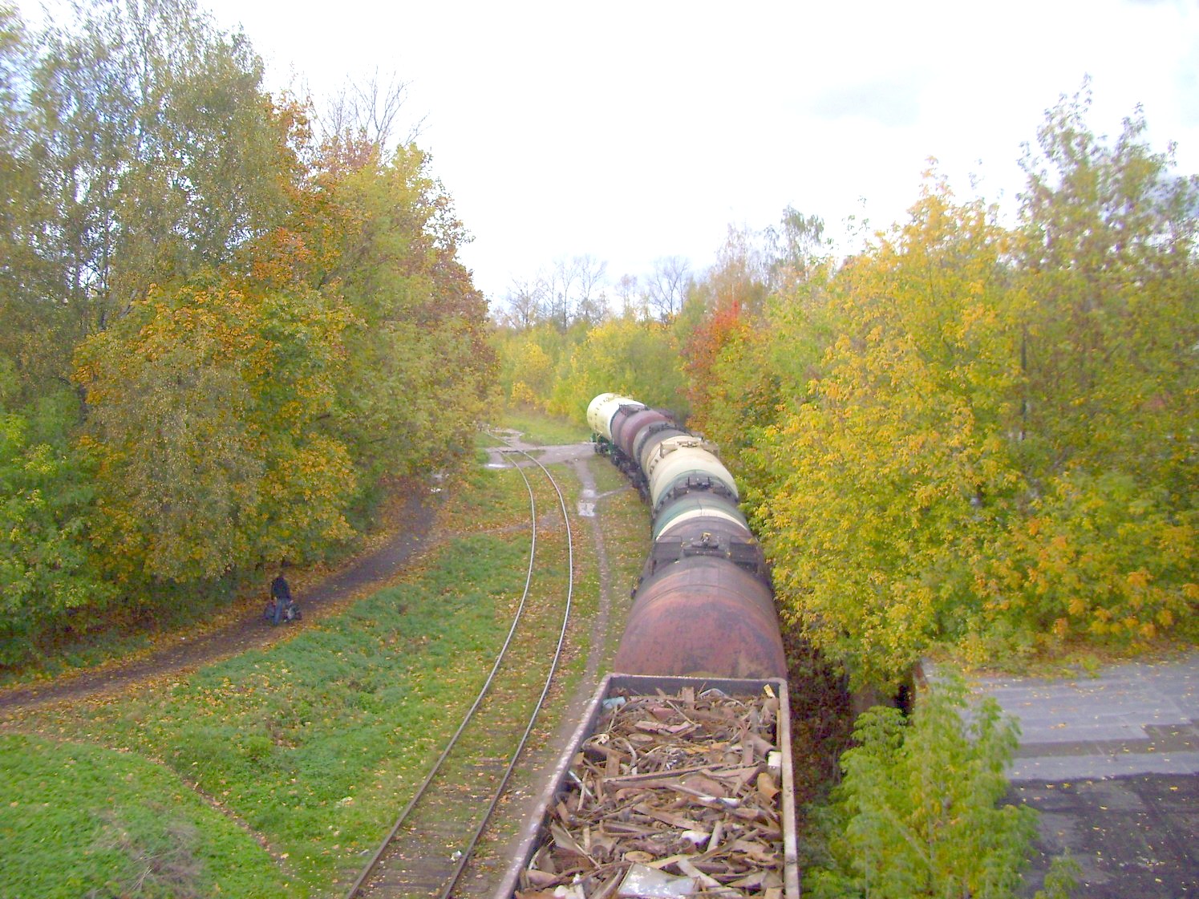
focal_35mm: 34
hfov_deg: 54.0
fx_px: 1178
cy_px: 450
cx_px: 600
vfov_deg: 41.8
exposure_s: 1/400
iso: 80
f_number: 2.9
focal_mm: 5.7
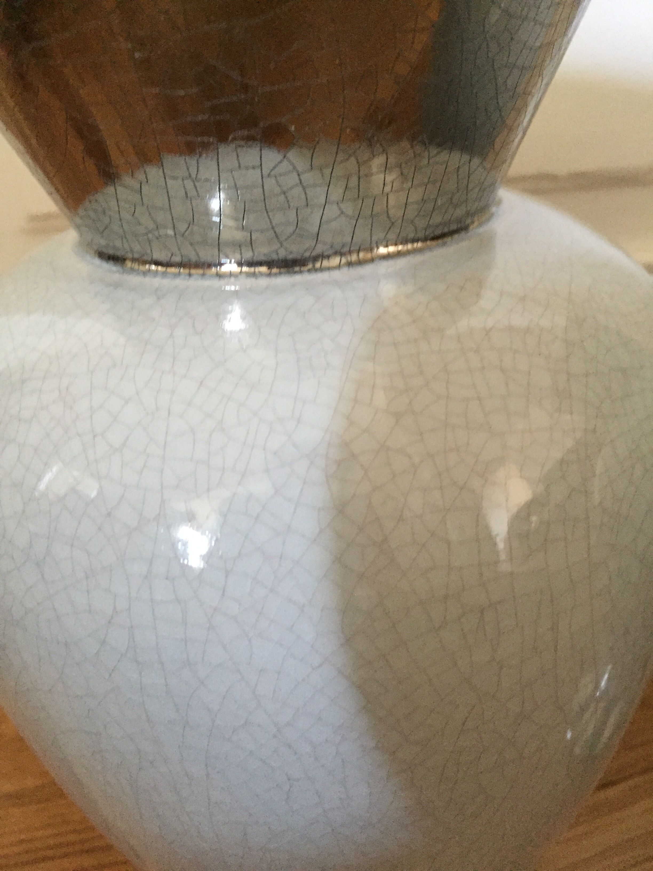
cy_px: 436
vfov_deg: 61.7
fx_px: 729
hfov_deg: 48.2
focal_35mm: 29
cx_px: 326
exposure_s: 1/17
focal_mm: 4.15
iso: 320
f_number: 2.2
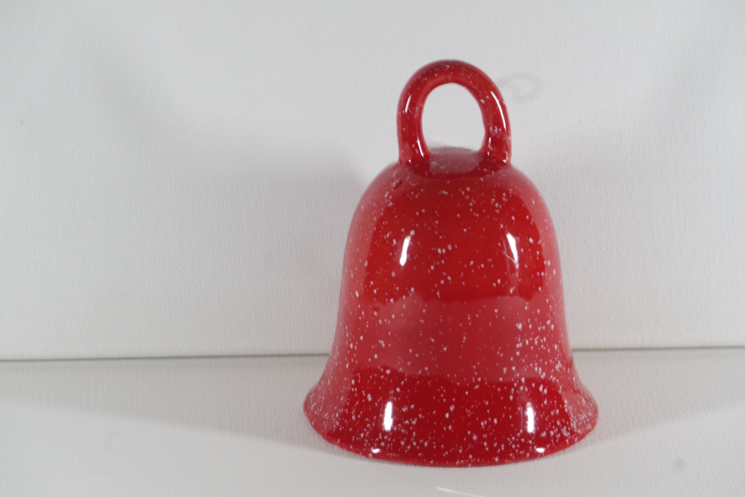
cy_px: 248
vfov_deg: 8.7
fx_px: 3249
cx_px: 372
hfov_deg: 13.1
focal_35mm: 157
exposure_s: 1/8
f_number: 9.5
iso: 400
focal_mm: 105
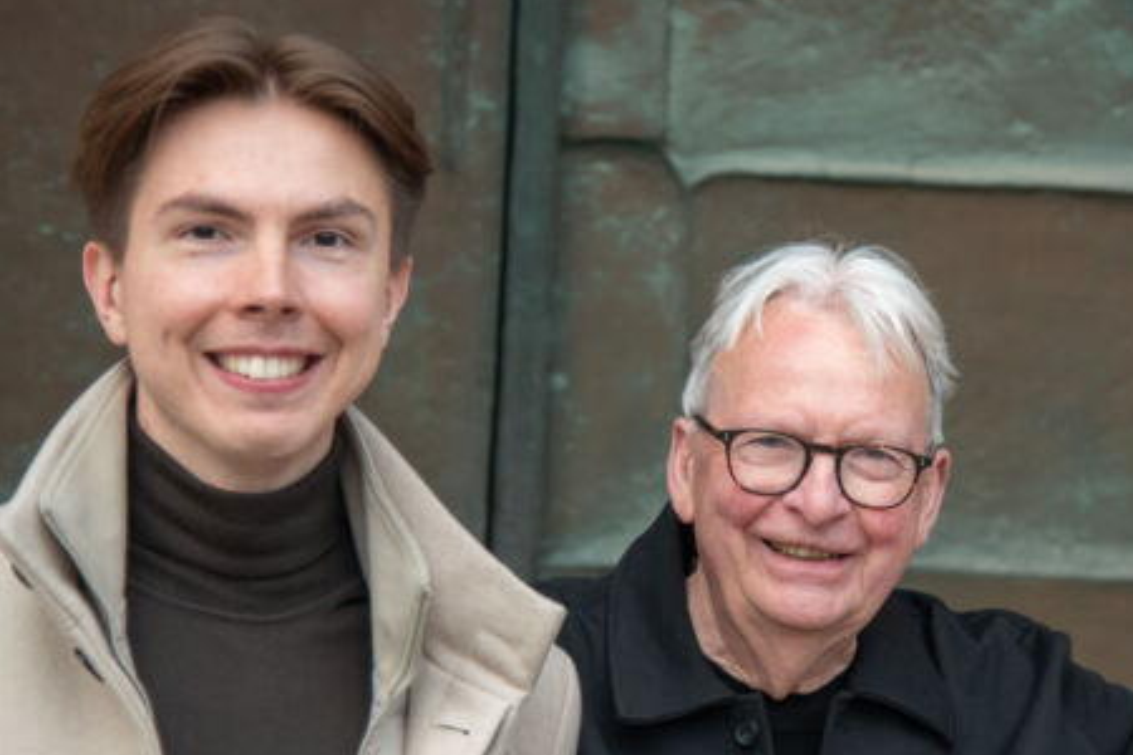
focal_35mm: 170
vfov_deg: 8.1
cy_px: 523
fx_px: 5350
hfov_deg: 12.1
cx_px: 847
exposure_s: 1/60
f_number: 4
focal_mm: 85
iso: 640
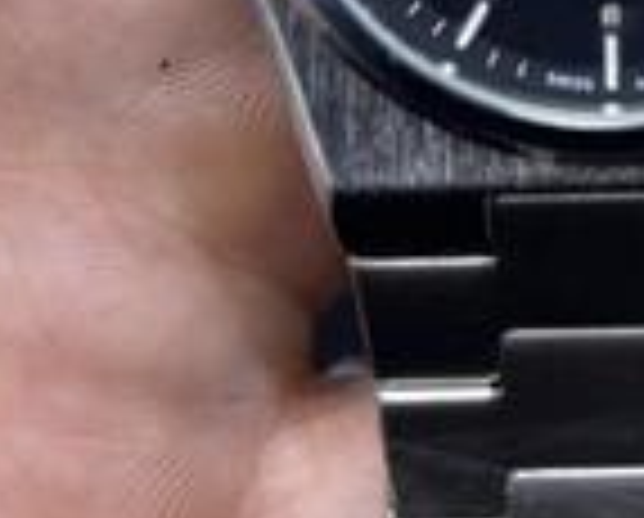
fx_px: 2044
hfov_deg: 17.6
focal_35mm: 107
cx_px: 601
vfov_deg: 14.3
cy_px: 86
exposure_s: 1/100
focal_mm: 5.7
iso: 80
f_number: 1.5
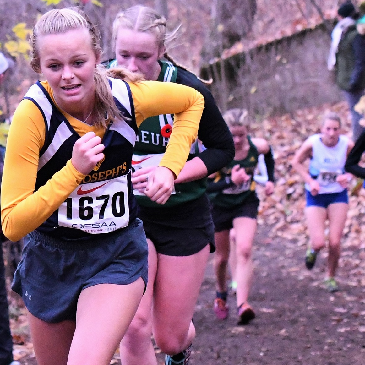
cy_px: 182
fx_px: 1610
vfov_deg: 12.9
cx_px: 142
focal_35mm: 135
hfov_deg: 12.9
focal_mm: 70
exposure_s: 1/800
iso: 6400
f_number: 5
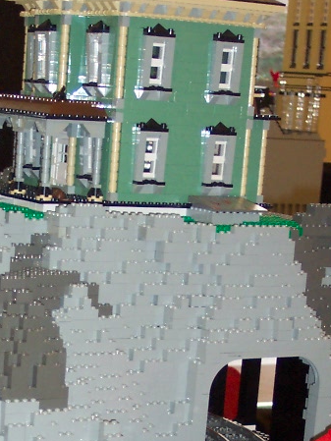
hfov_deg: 12.5
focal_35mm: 118
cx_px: 51
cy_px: 427
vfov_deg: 16.4
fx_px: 1504
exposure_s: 1/45
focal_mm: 10.7
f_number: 3.4
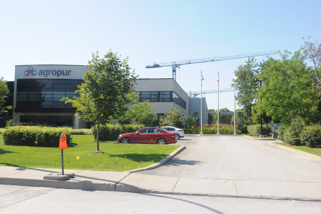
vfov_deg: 35.4
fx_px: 334
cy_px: 107
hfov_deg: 51.3
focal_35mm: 38
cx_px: 160
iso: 500
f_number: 16
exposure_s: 1/200
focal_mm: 25
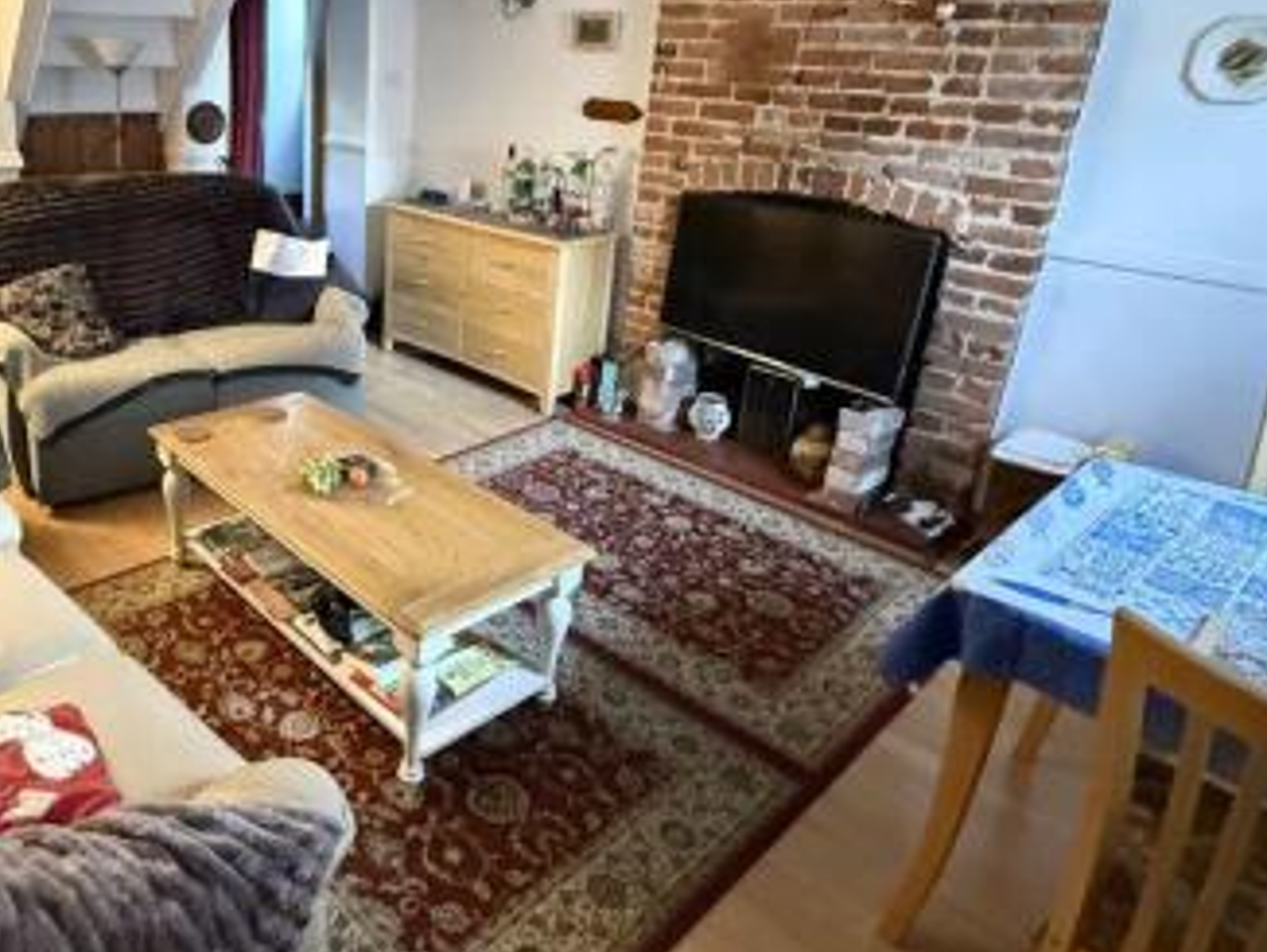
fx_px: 916
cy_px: 328
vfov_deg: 54.0
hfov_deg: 66.6
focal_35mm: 25
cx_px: 379
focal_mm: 2.22
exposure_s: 1/50
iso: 1250
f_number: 2.2
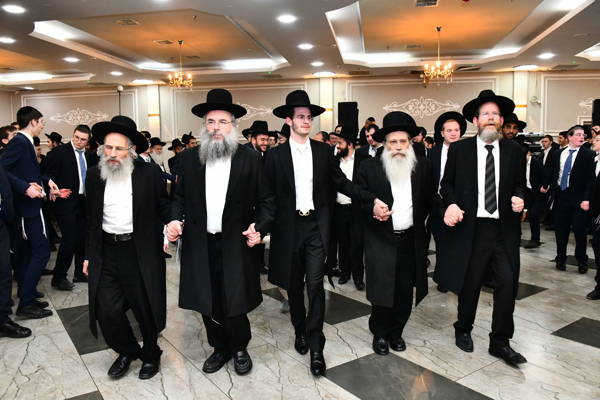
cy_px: 200
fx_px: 467
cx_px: 300
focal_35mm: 28
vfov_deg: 46.4
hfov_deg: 65.5
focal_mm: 28
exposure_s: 1/200
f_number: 5.6
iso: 2500
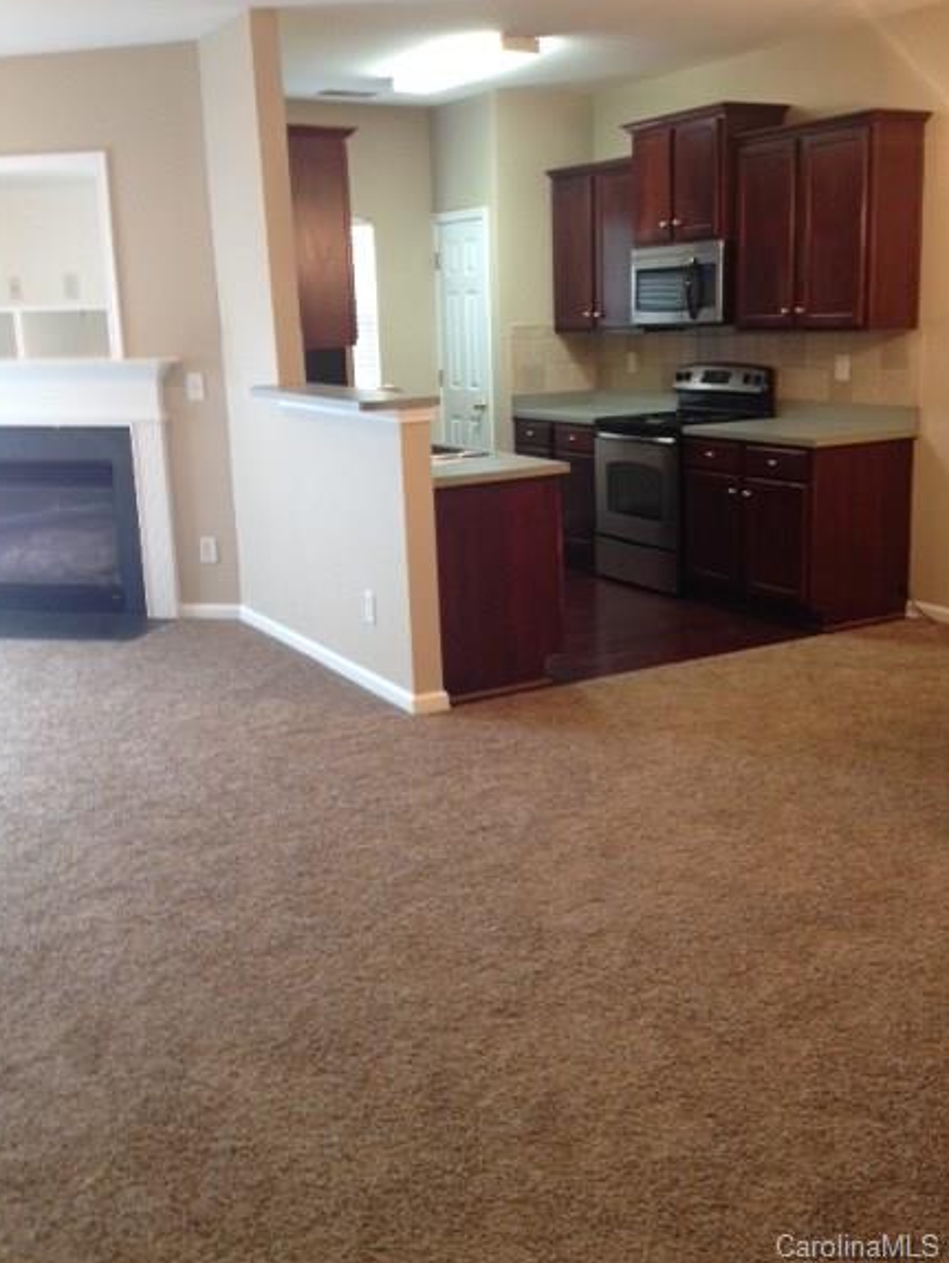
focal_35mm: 39
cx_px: 500
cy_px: 563
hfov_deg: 36.8
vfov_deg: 47.8
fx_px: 1425
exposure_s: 1/20
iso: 100
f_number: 2.4
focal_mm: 4.28
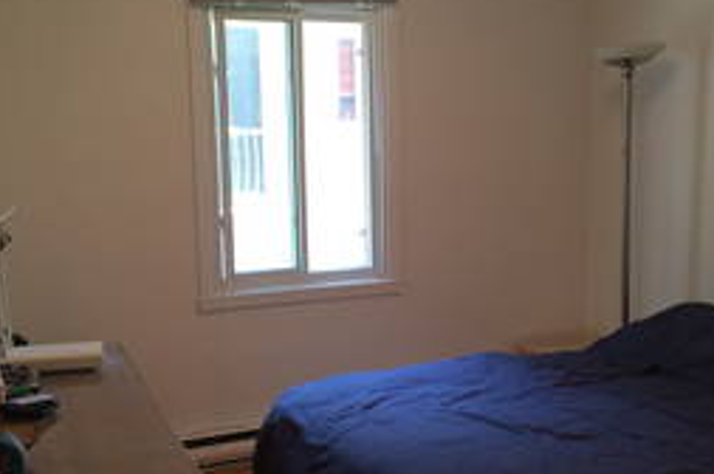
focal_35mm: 43
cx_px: 361
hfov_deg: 45.5
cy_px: 293
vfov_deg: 31.0
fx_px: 852
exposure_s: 1/30
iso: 100
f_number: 2.2
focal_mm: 4.15
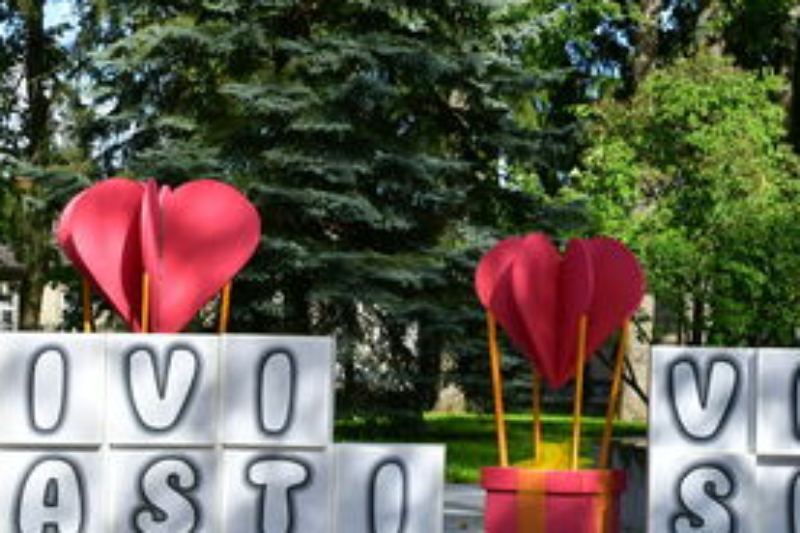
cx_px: 548
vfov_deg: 12.3
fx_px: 2466
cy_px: 235
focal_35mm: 111
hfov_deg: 18.4
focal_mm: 34
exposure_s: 1/400
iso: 200
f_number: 10
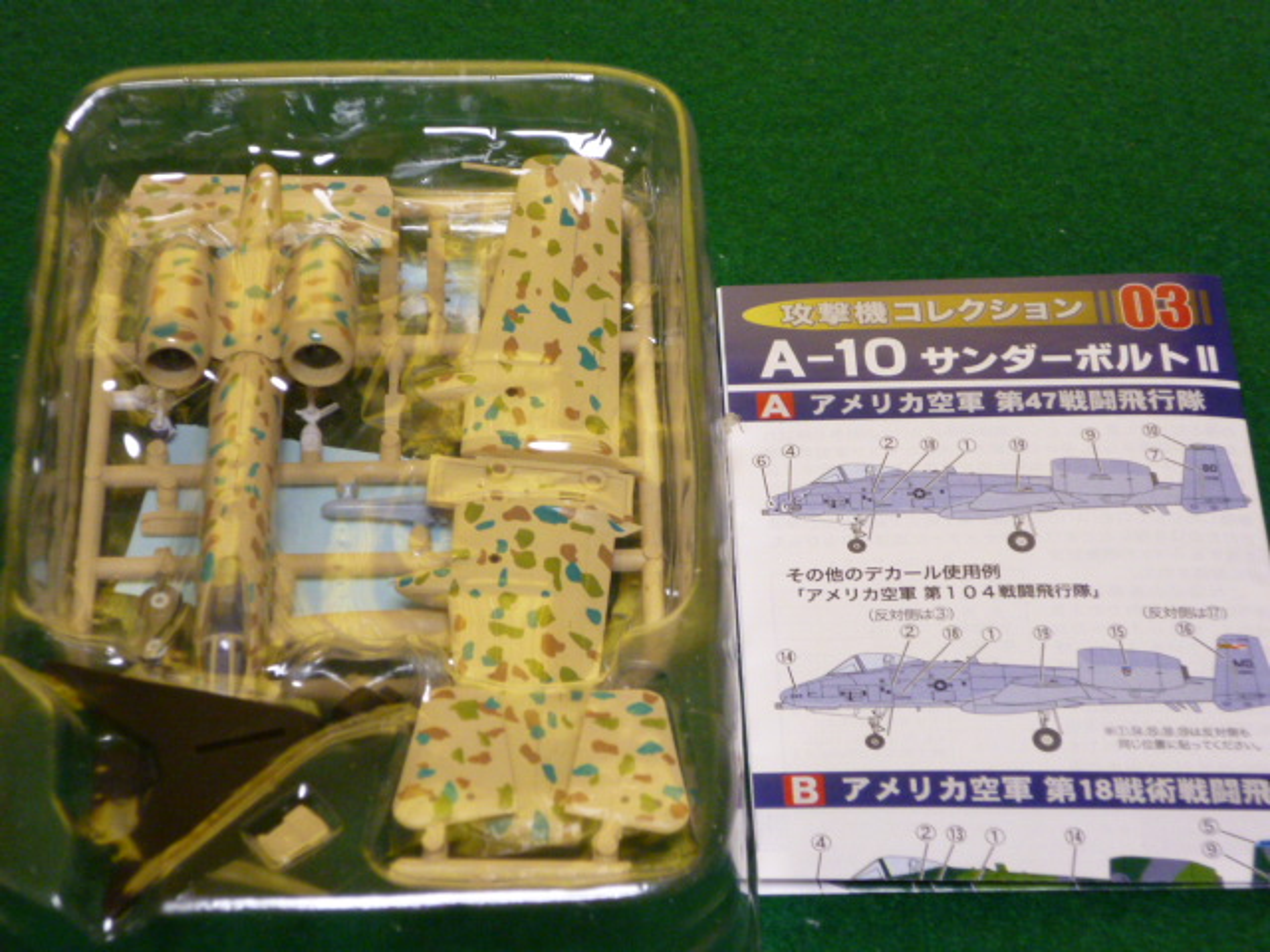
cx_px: 635
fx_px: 3706
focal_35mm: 101
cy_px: 476
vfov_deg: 14.6
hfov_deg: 19.4
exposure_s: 1/20
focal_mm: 18
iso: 400
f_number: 5.6
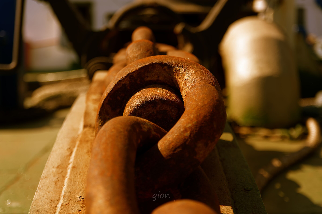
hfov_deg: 27.0
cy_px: 107
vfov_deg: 18.2
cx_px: 161
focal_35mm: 75
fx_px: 671
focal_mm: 50
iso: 100
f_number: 2.8
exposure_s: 1/2000
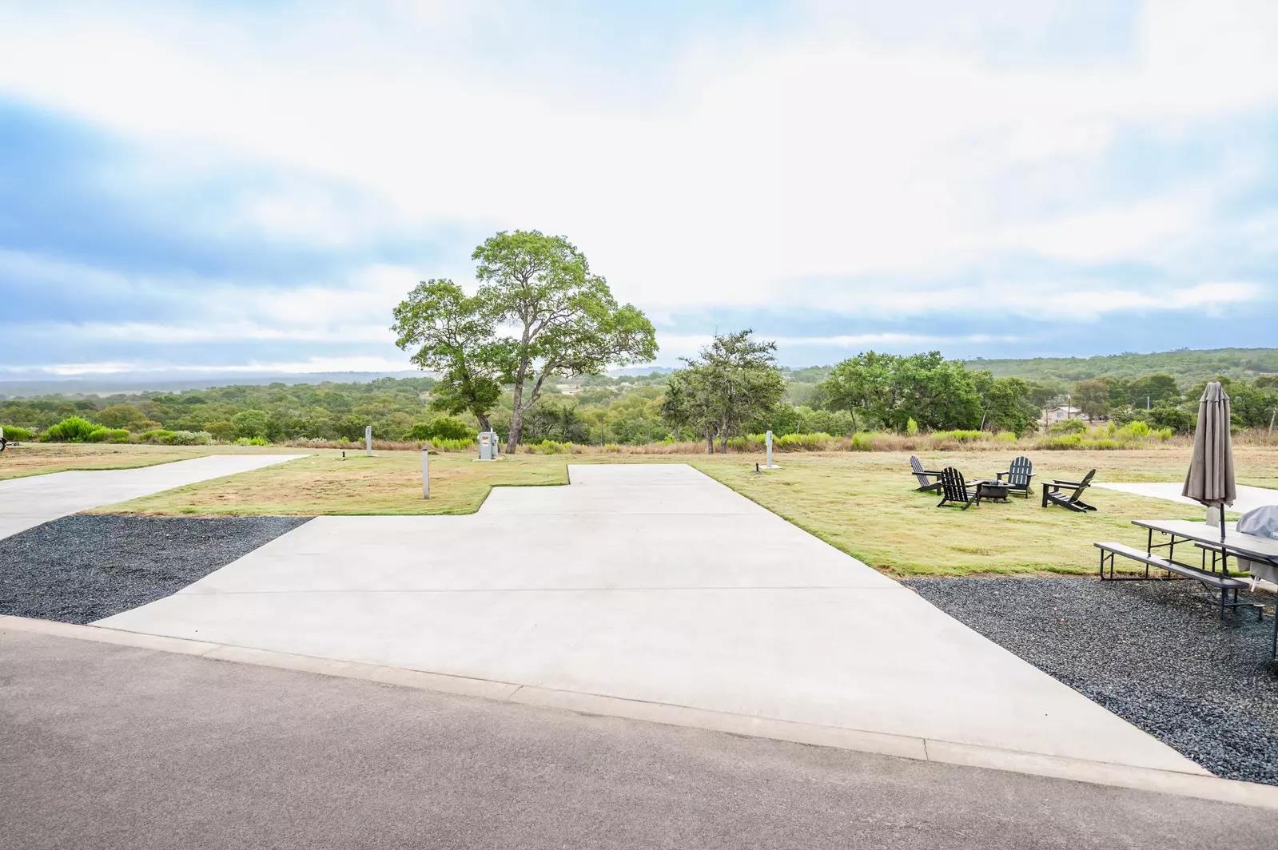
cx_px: 639
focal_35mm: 20
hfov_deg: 85.5
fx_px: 692
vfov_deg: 63.2
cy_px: 425
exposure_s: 1/250
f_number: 4
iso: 320
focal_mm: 19.5
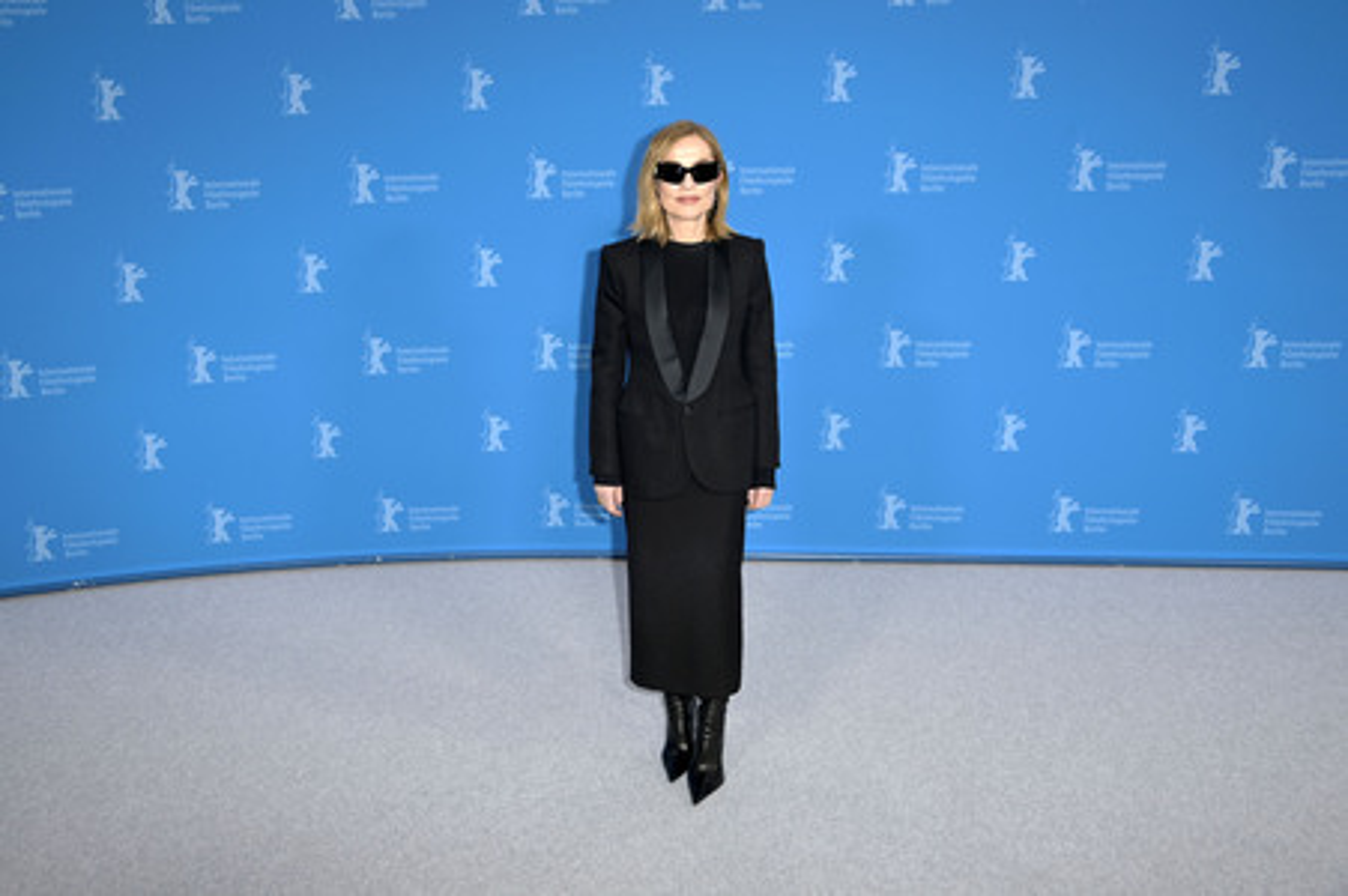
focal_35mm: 35
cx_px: 674
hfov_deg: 54.5
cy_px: 448
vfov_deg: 37.8
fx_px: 1310
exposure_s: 1/250
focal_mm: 35
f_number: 5.6
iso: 1000
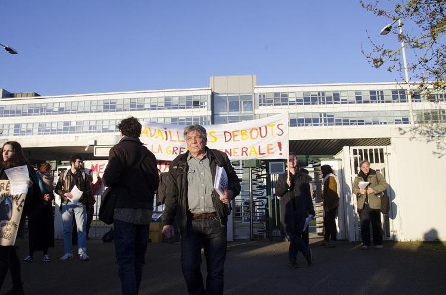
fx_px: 334
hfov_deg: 67.5
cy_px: 148
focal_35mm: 27
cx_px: 223
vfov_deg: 47.7
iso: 1250
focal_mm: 18
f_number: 11
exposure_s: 1/500
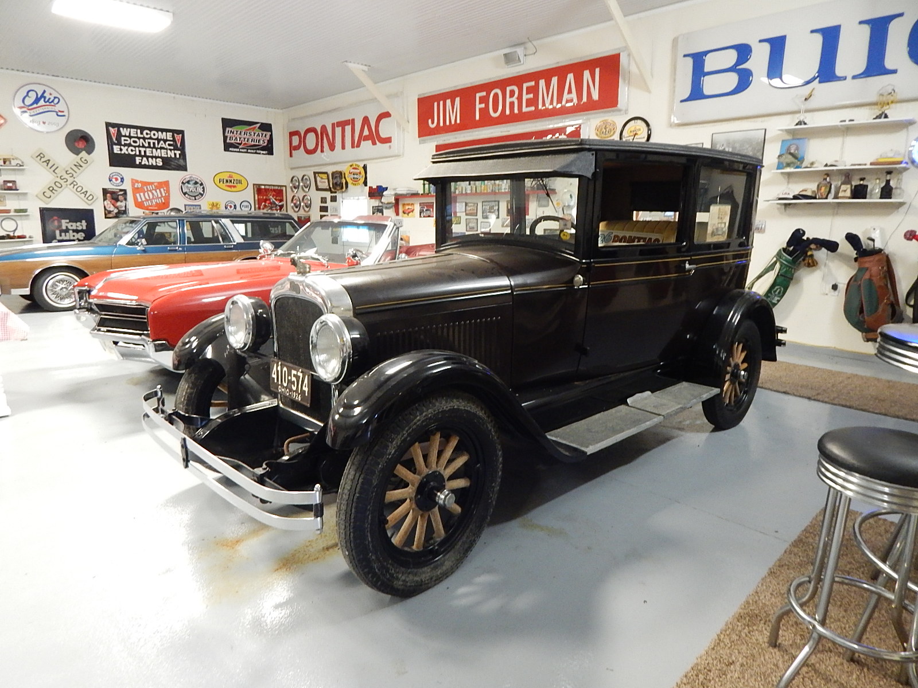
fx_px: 583
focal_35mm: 22
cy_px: 344
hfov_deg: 76.4
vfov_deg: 61.1
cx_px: 459
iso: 450
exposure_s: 1/8
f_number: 3
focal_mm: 4
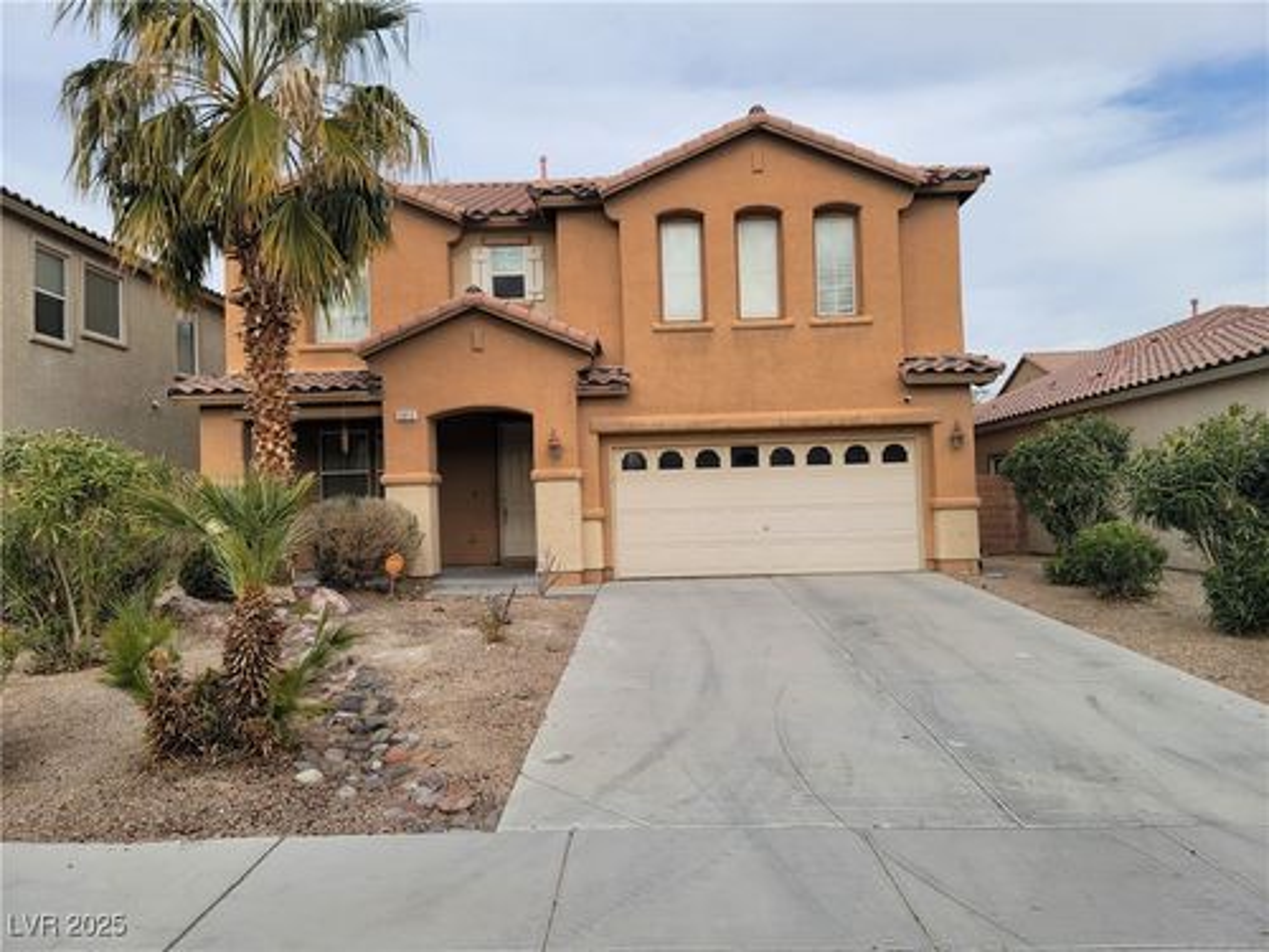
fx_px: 916
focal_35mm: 25
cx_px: 634
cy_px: 476
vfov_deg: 54.9
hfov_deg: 69.4
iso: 20
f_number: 1.8
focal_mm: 7
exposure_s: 1/773
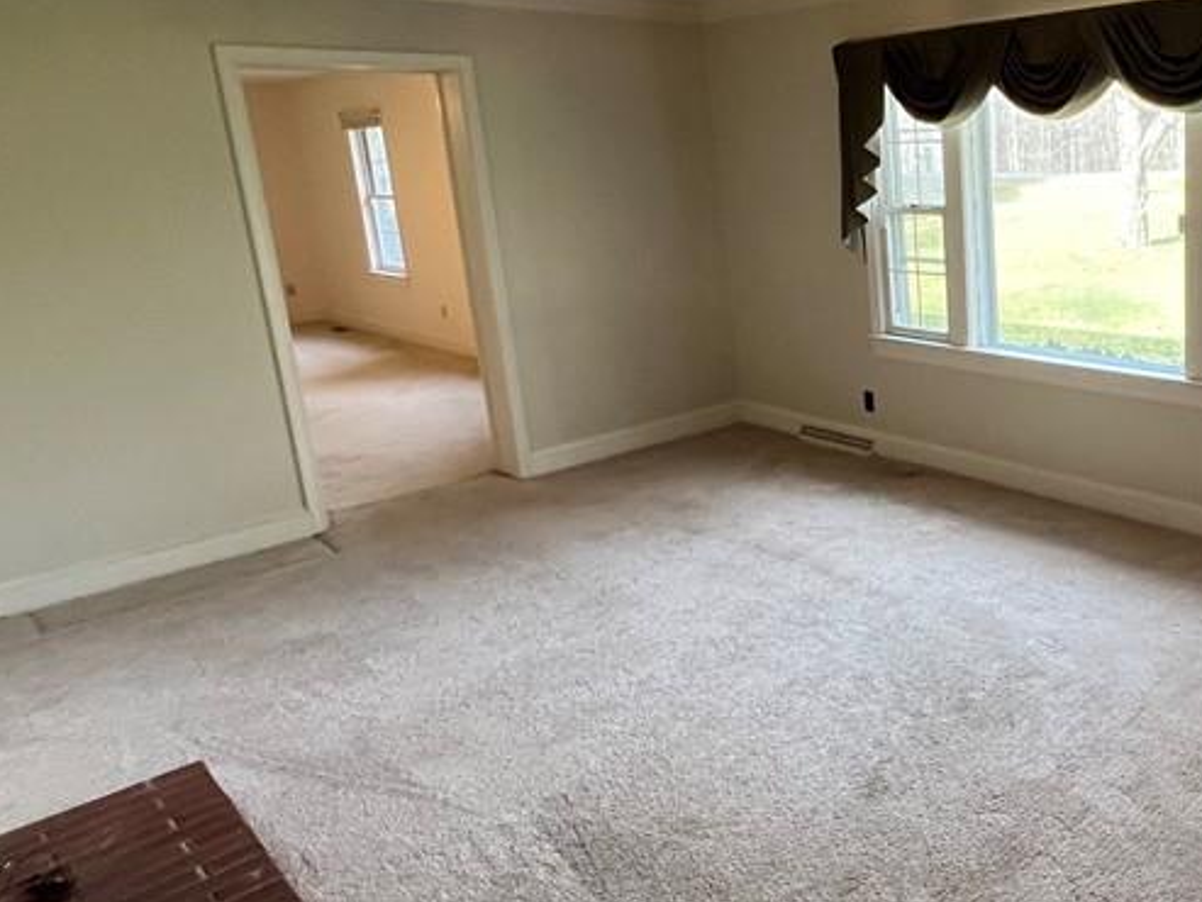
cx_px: 1083
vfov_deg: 51.1
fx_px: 938
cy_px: 366
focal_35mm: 27
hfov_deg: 56.4
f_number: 1.8
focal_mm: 1.57
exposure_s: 1/120
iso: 200
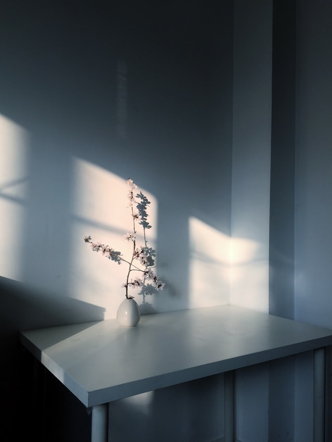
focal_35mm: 29
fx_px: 371
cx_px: 166
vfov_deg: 61.7
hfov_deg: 48.2
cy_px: 221
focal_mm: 4.15
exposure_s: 1/494
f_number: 2.2
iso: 32
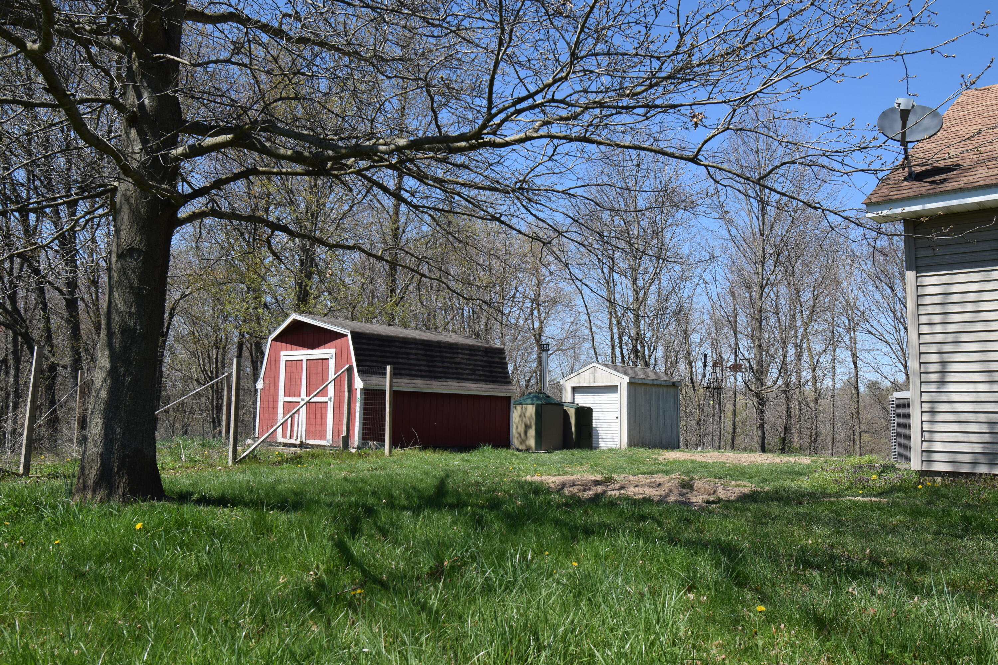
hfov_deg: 61.9
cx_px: 499
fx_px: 832
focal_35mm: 30
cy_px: 332
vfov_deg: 43.6
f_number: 9
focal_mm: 20
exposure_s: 1/320
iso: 200
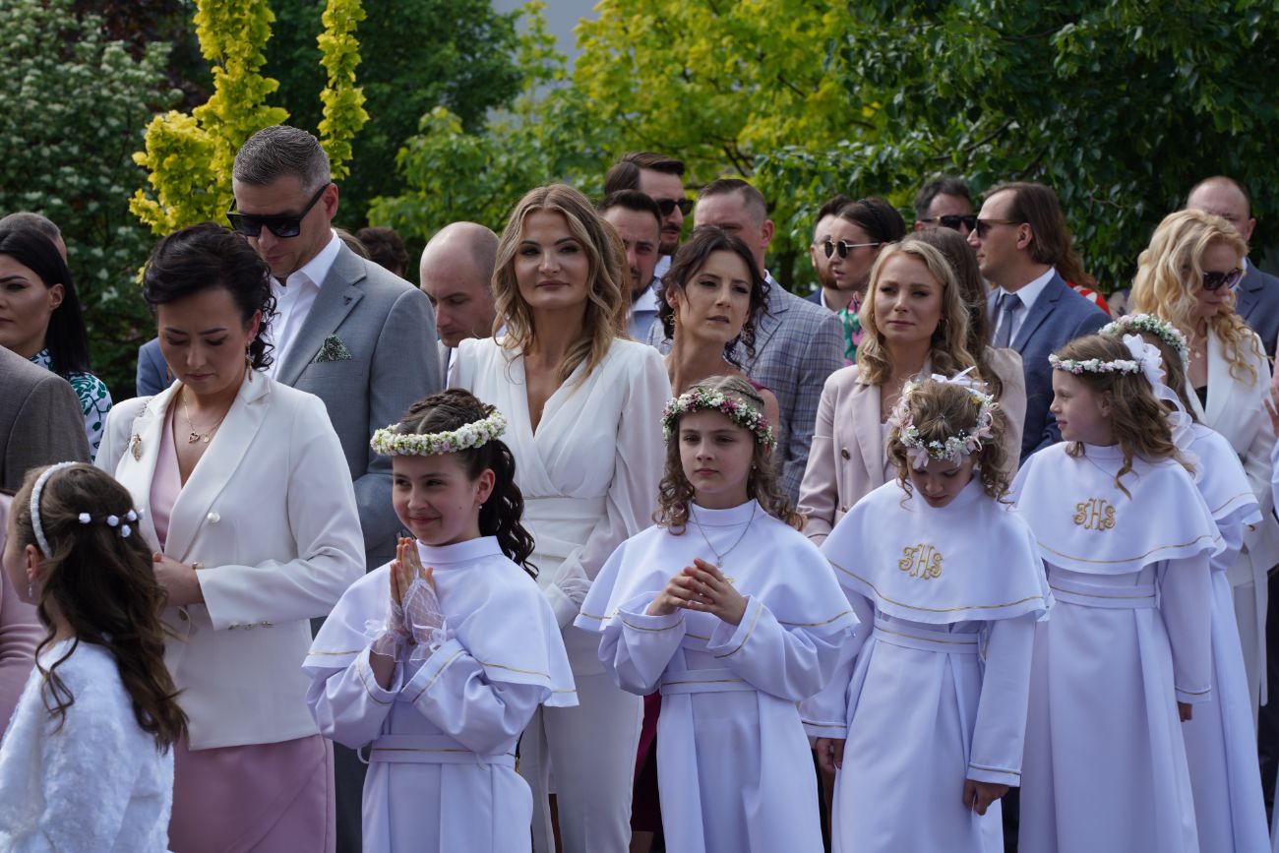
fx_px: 3731
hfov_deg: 19.5
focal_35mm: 105
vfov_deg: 13.0
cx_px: 640
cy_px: 426
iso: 100
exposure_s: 1/100
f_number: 10
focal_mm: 105
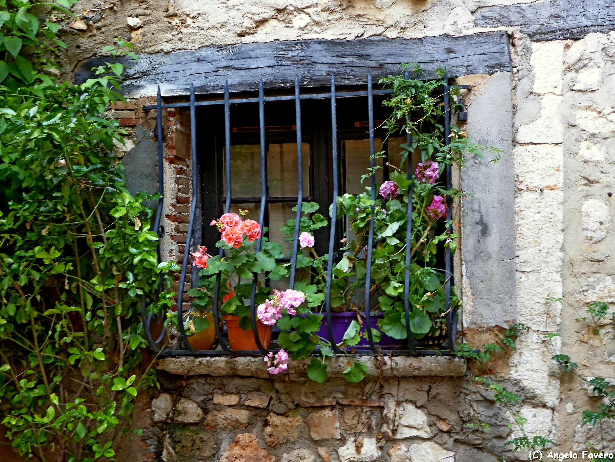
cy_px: 231
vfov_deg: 29.1
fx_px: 888
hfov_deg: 38.2
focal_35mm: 50
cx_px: 308
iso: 200
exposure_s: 1/30
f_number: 4.1
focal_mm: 9
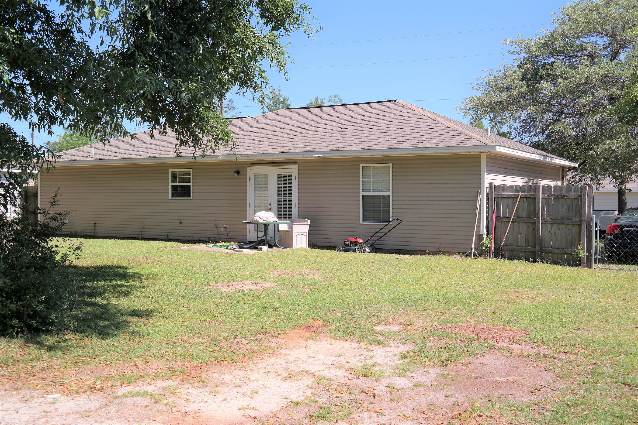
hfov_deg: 48.5
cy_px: 212
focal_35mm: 40
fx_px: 709
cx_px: 319
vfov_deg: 33.4
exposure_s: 1/320
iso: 100
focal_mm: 26
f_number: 6.3
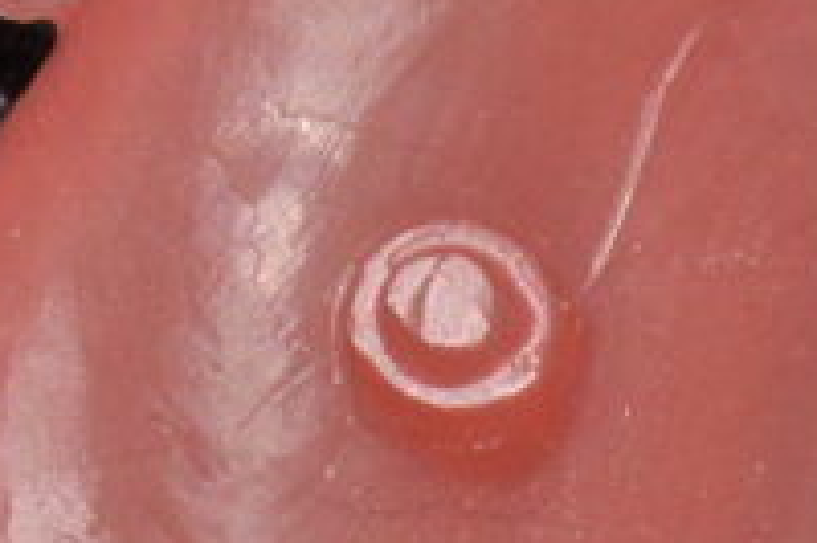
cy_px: 402
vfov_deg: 2.4
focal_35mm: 578
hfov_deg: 3.6
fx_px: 13112
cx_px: 627
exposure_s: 1/60
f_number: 36
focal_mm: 85
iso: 320
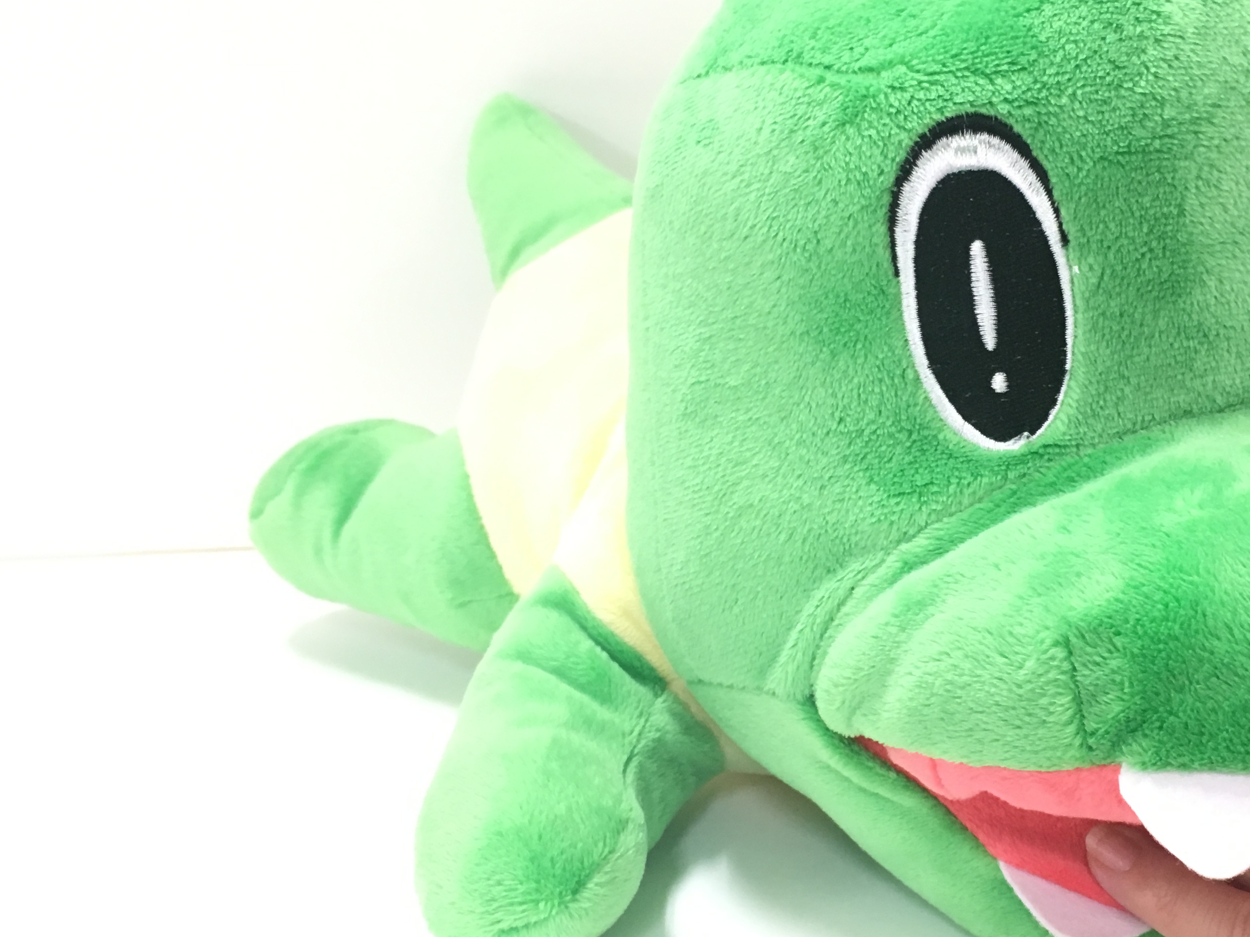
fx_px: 1661
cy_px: 453
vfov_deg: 31.5
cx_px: 977
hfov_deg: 39.8
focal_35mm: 46
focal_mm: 4.15
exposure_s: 1/30
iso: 100
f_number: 2.2
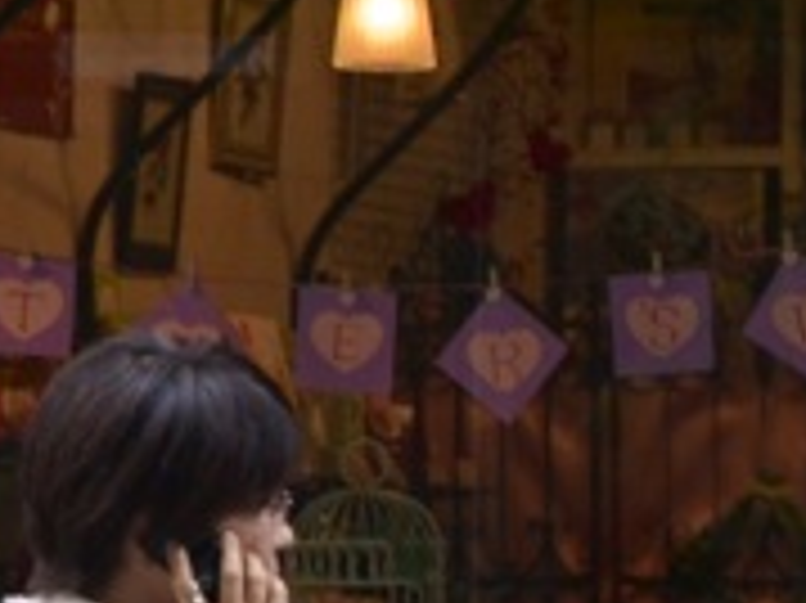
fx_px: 9191
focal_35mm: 395
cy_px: 848
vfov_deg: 3.7
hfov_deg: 4.9
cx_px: 1680
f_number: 6.3
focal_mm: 48
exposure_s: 1/160
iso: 400
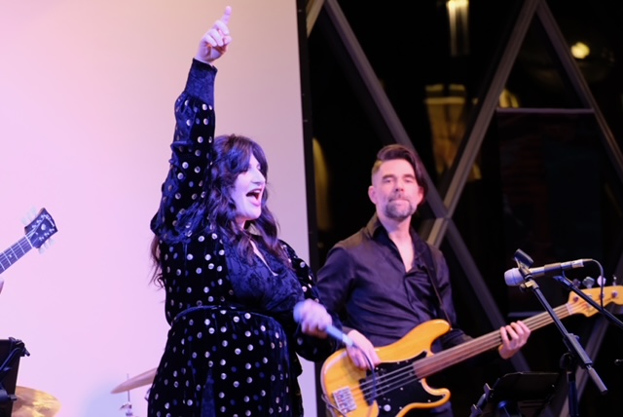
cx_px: 312
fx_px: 3533
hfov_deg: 10.1
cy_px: 208
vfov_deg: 6.7
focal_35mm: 204
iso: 3200
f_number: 6.4
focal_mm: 135.7
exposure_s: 1/50
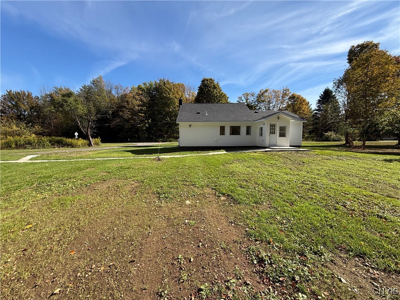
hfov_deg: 102.1
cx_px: 200
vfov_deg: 85.7
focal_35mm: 14
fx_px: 162
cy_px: 150
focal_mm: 2.22
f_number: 2.2
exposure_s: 1/1017
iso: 50
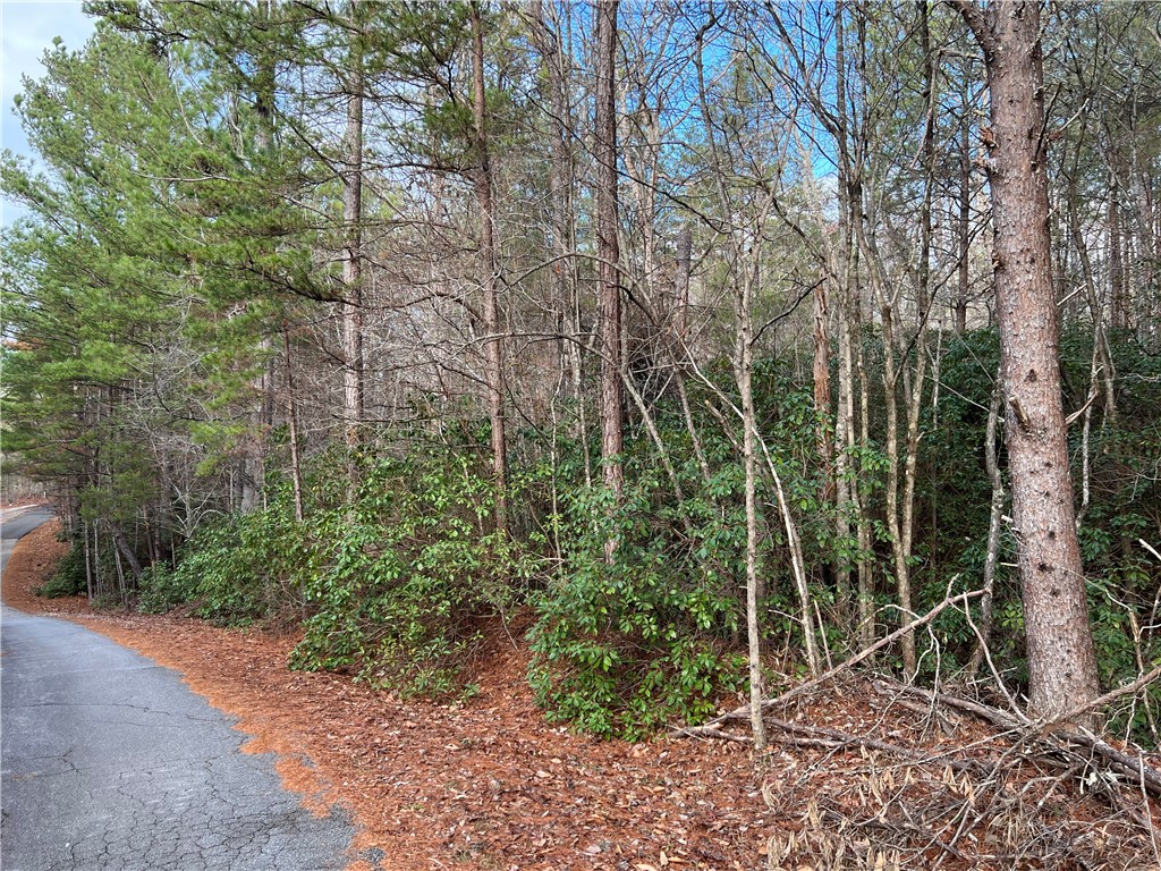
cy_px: 436
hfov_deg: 67.3
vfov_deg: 53.1
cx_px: 580
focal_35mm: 26
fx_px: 872
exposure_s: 1/321
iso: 50
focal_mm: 5.7
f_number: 1.5
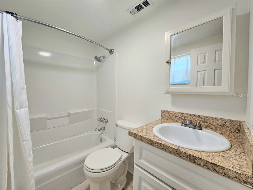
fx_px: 95
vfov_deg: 89.9
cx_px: 126
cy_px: 95
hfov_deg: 106.2
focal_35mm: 13
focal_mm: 2.2
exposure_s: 1/60.2
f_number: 2.2
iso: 100
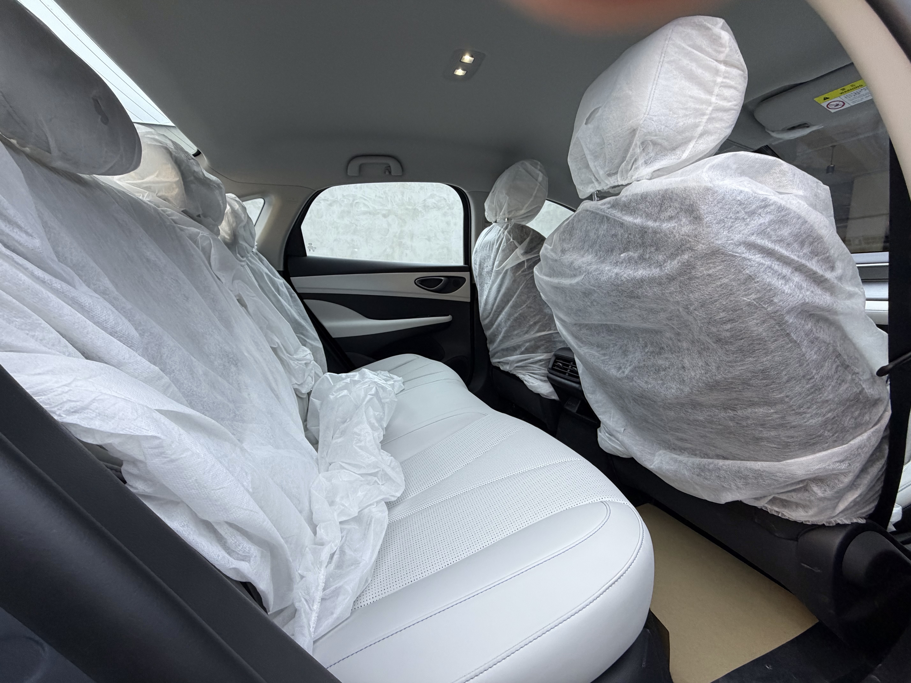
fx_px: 368
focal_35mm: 14
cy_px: 342
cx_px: 456
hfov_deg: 102.1
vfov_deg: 85.7
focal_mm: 2.22
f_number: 2.2
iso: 250
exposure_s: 1/100
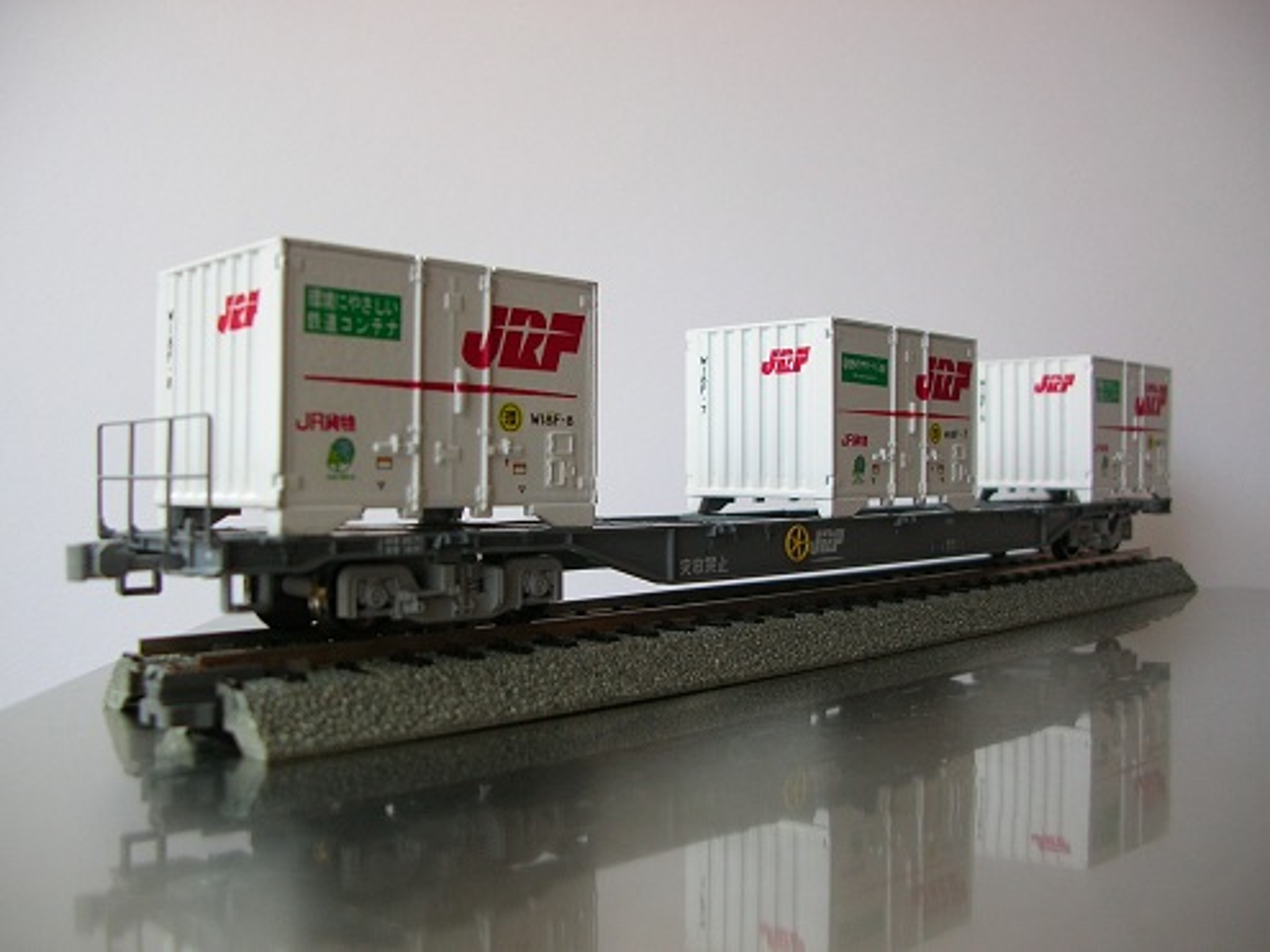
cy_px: 476
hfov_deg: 52.6
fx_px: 1284
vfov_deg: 40.7
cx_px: 635
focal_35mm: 35
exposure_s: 1/93.4
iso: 50
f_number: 2.8
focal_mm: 5.8
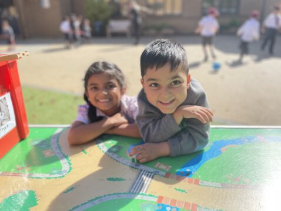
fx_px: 211
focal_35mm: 26
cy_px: 106
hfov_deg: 67.3
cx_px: 140
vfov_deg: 53.1
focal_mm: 4.2
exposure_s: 1/2681
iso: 50
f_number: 1.6
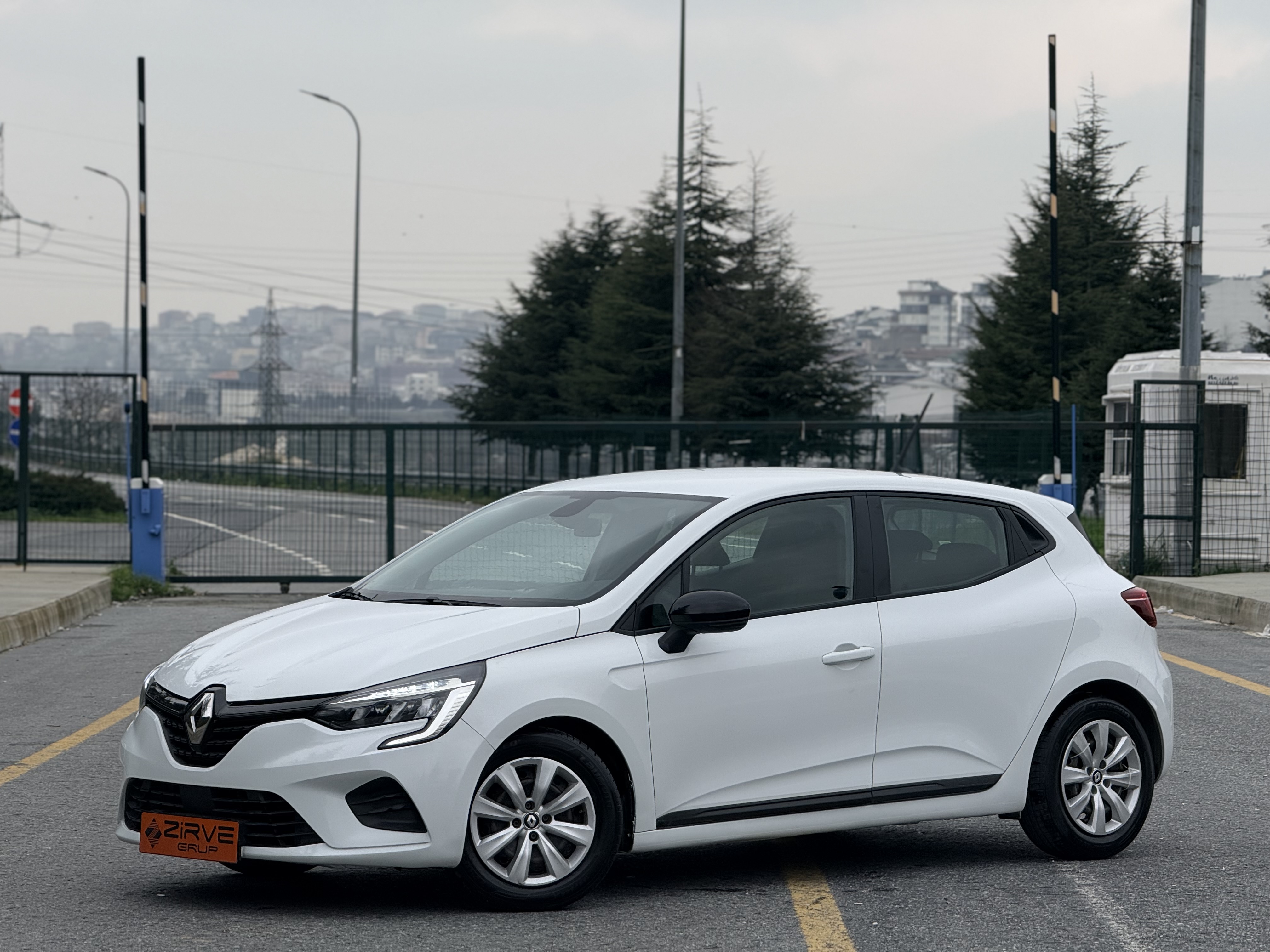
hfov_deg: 16.4
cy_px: 476
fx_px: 4403
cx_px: 635
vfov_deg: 12.3
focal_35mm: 120
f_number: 2.8
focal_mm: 15.66
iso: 50
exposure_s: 1/707
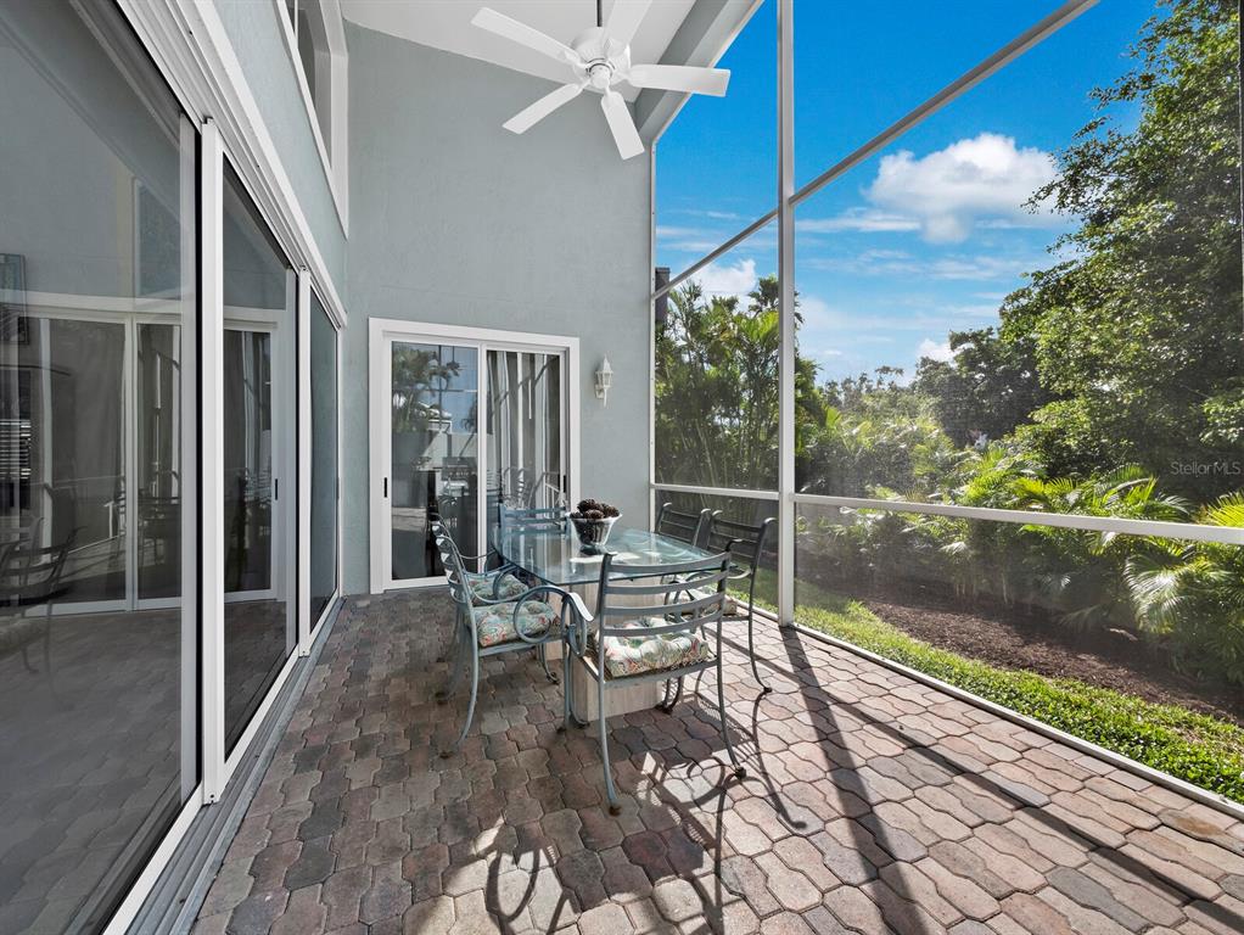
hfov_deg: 102.0
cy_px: 468
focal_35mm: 14
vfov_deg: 85.7
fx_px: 503
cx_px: 622
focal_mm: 7
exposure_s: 1/20
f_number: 11
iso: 200
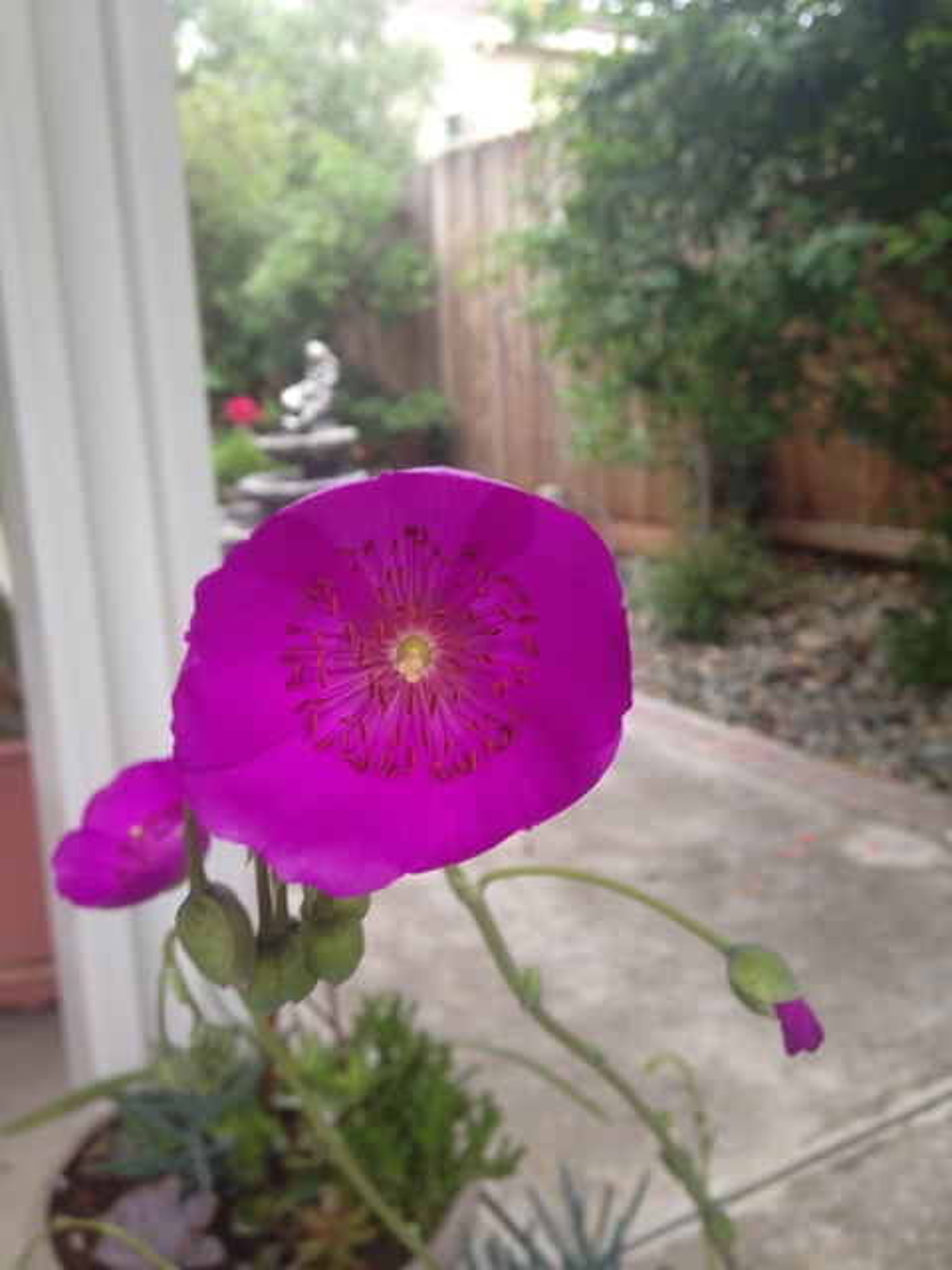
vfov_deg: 55.4
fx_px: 1210
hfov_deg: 42.9
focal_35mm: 33
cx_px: 476
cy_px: 635
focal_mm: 4.12
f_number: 2.4
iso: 50
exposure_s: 1/40
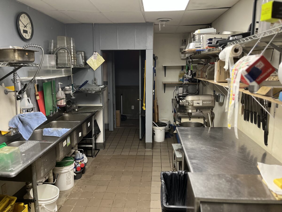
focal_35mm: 26
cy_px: 106
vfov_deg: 53.1
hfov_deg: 67.3
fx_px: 212
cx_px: 141
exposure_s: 1/60
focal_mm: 5.1
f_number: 1.6
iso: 320
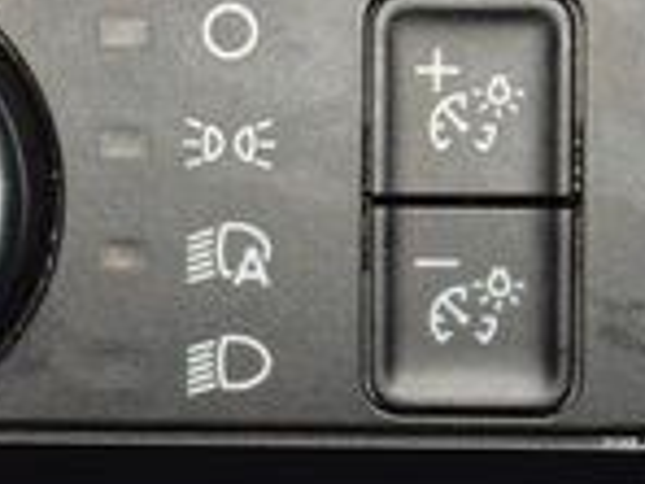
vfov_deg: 3.4
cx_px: -174
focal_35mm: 436
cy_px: 229
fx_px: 8124
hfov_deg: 4.5
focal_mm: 70
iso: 100
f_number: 8
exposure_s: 1/125
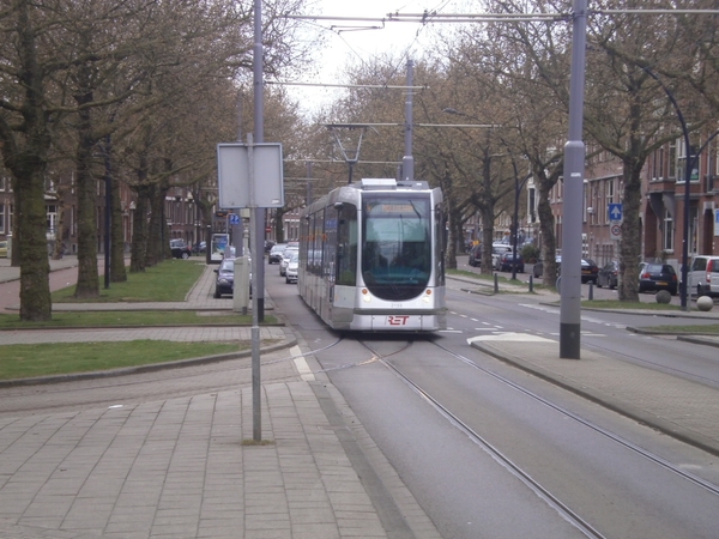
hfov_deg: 23.8
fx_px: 1703
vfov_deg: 18.0
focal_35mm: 82
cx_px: 360
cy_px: 270
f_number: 7.2
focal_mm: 14.3
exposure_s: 1/100
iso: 100
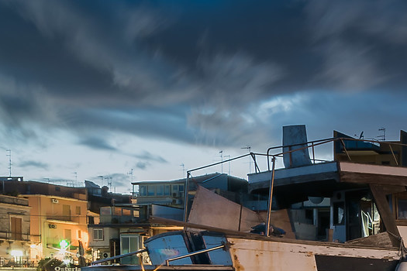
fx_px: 723
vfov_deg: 20.0
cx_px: 749
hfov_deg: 20.7
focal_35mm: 64
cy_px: 323
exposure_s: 30
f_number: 18
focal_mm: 14
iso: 50
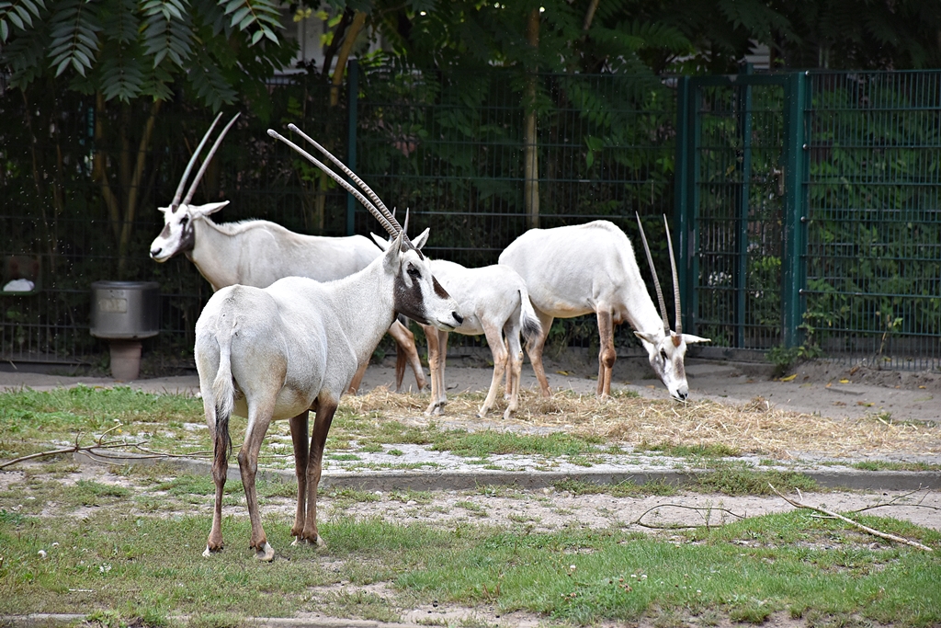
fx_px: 5490
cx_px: 470
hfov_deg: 9.8
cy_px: 314
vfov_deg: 6.5
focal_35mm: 210
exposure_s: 1/500
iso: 900
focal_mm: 140
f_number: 5.6
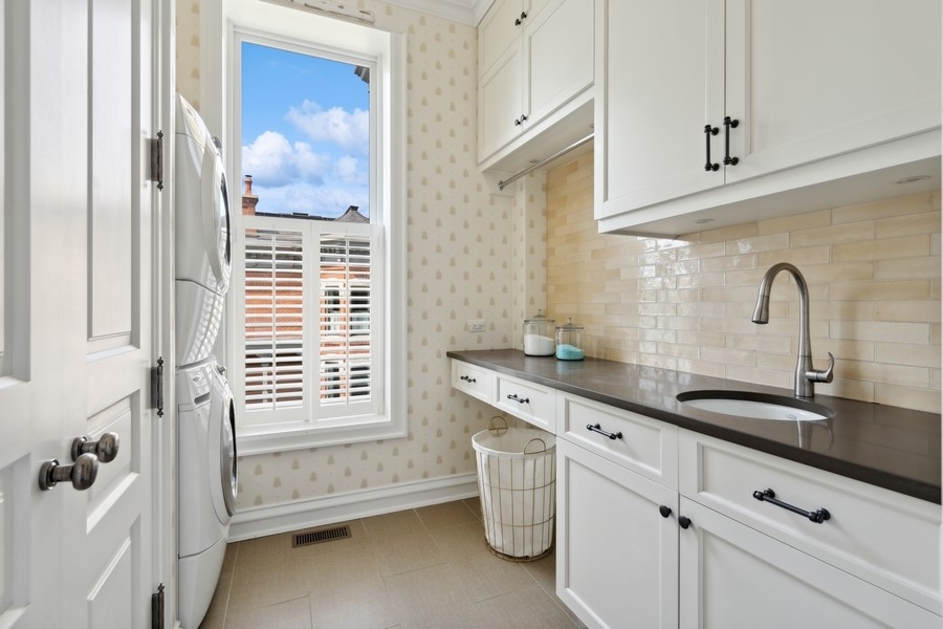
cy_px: 314
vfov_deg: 73.7
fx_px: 419
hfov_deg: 96.7
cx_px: 472
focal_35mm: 16
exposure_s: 1/25
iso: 320
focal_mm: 16
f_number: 8
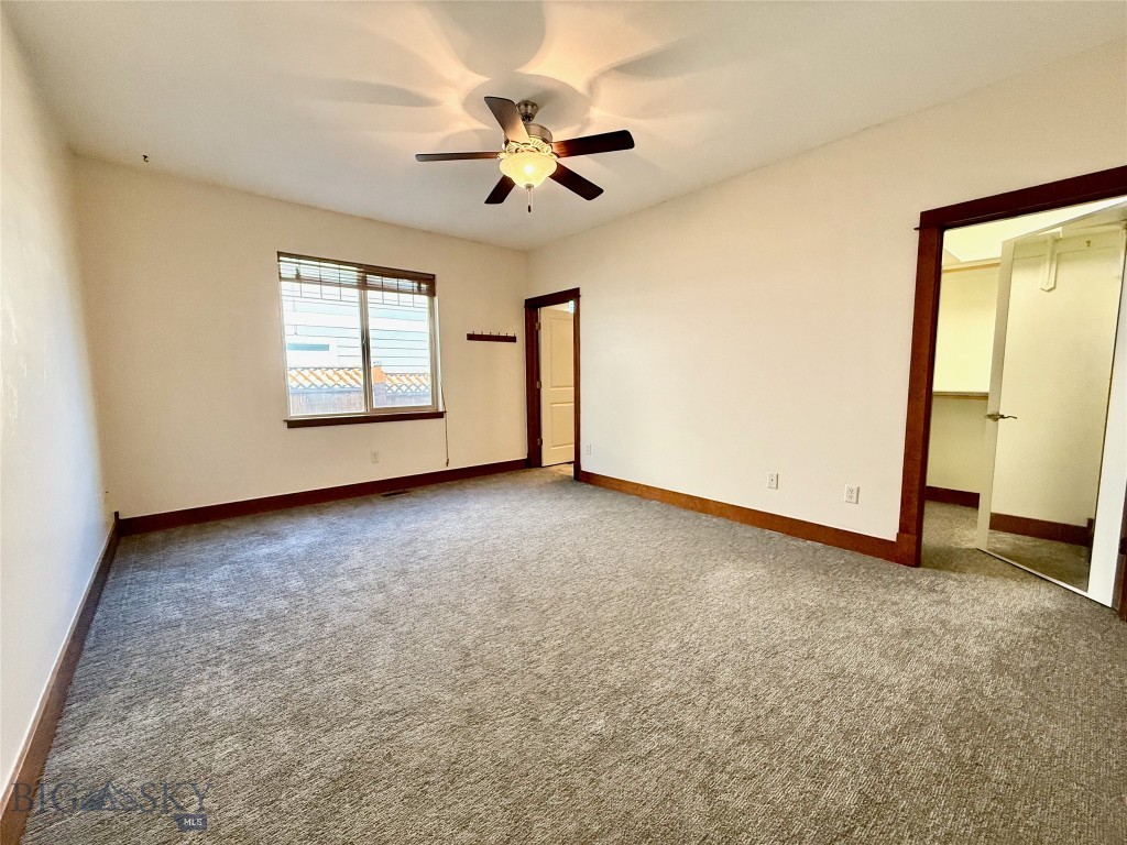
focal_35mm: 14
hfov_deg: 102.1
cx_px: 564
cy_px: 422
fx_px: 456
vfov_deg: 85.7
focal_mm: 2.22
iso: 320
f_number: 2.2
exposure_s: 1/120
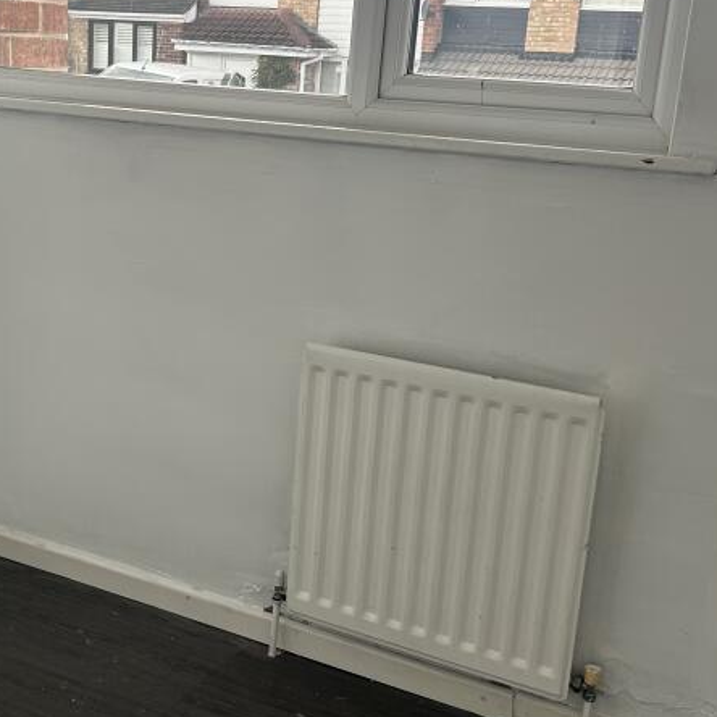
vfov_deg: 32.2
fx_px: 1242
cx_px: 197
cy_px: 363
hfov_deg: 31.7
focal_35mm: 53
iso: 32
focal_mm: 5.7
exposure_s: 1/121
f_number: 1.5
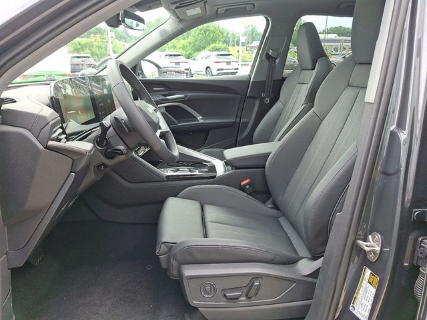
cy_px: 160
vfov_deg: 54.9
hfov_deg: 69.4
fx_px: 308
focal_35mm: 25
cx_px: 214
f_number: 1.8
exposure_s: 1/120
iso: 25
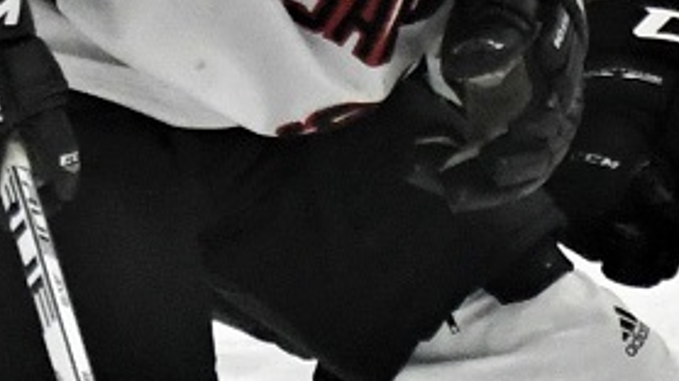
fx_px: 9645
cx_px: 309
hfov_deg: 4.0
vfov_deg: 2.3
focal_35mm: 536
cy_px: 259
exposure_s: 1/1000
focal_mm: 70
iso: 3200
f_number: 2.8
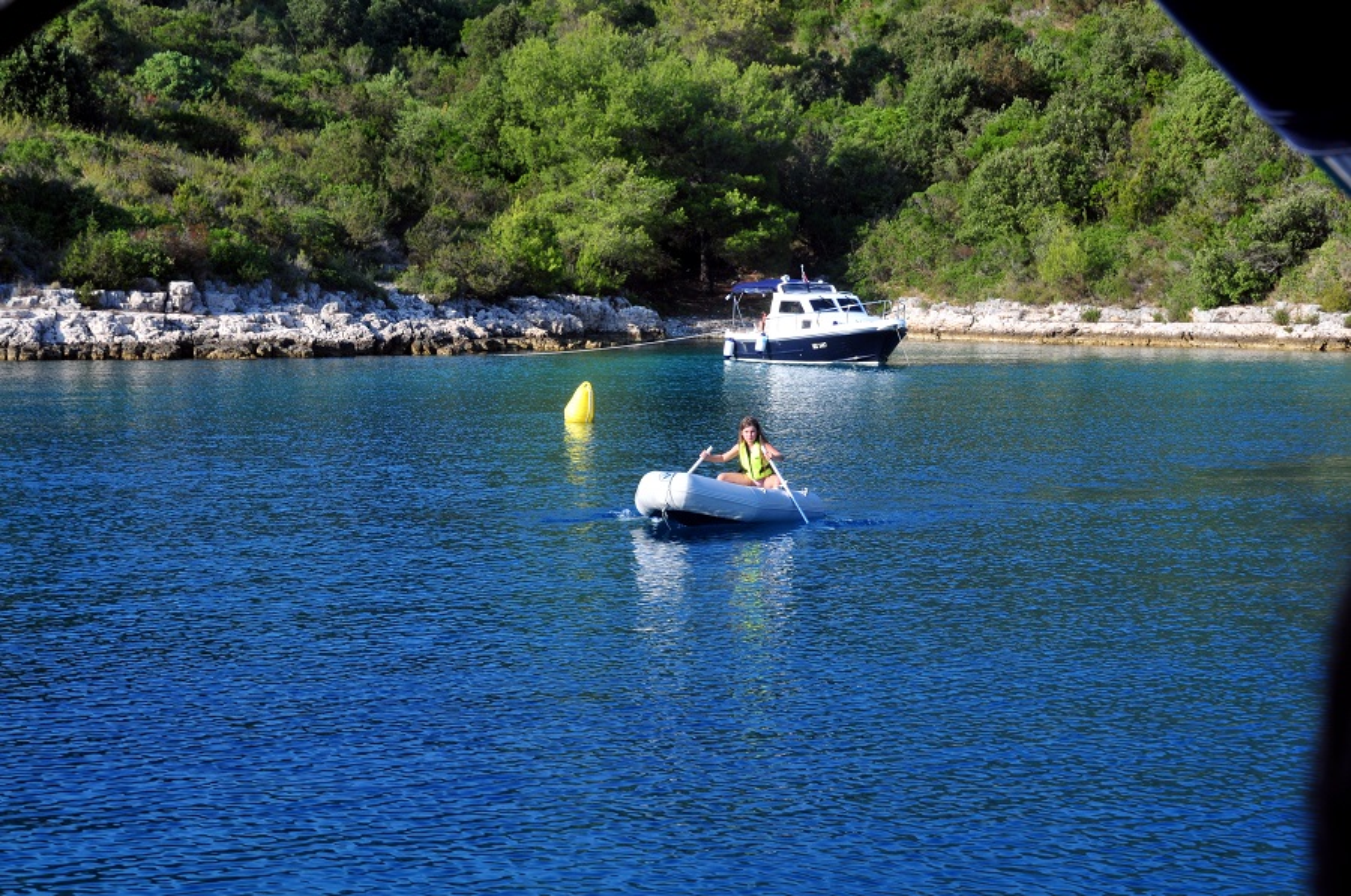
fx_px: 2810
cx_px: 676
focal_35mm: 75
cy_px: 448
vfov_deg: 18.1
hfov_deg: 27.0
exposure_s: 1/80
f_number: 16
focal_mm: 50
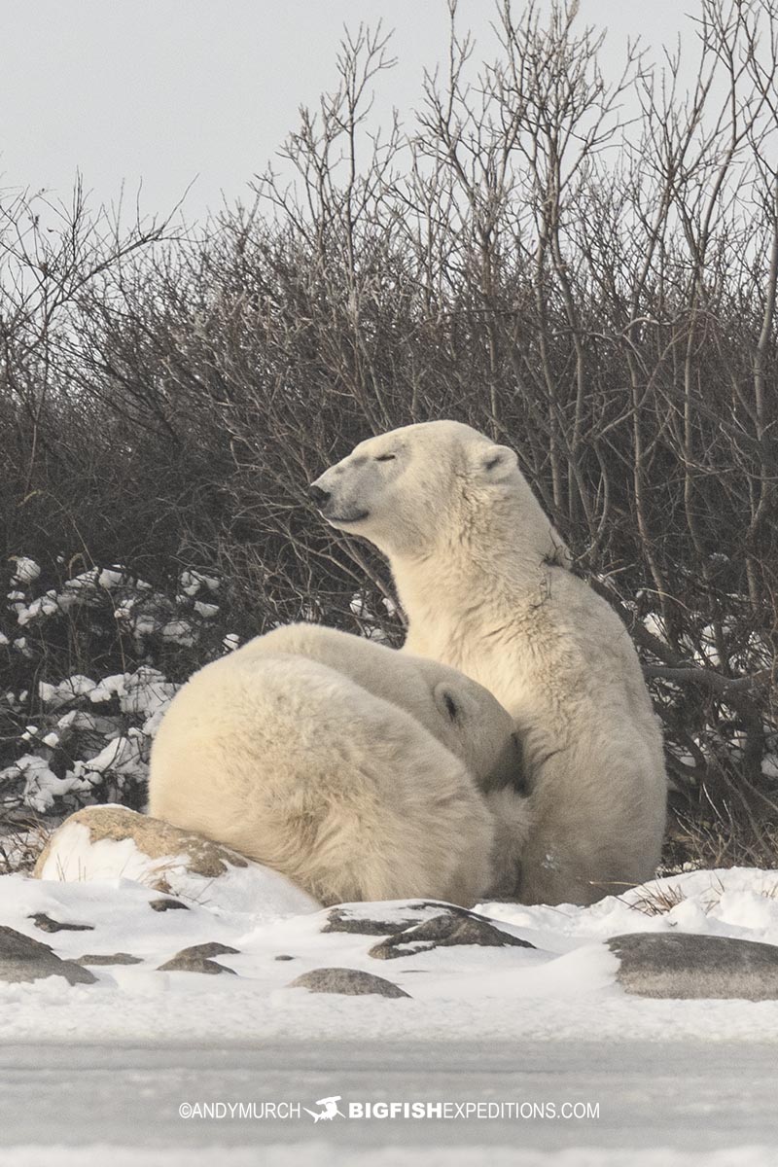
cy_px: 584
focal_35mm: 900
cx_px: 389
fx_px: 29173
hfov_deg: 1.5
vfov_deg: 2.3
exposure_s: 1/640
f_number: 10
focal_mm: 600
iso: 640
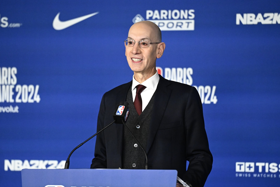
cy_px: 94
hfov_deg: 6.9
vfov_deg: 4.6
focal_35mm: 300
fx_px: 2332
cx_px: 140
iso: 6400
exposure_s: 1/1000
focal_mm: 200
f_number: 2.8
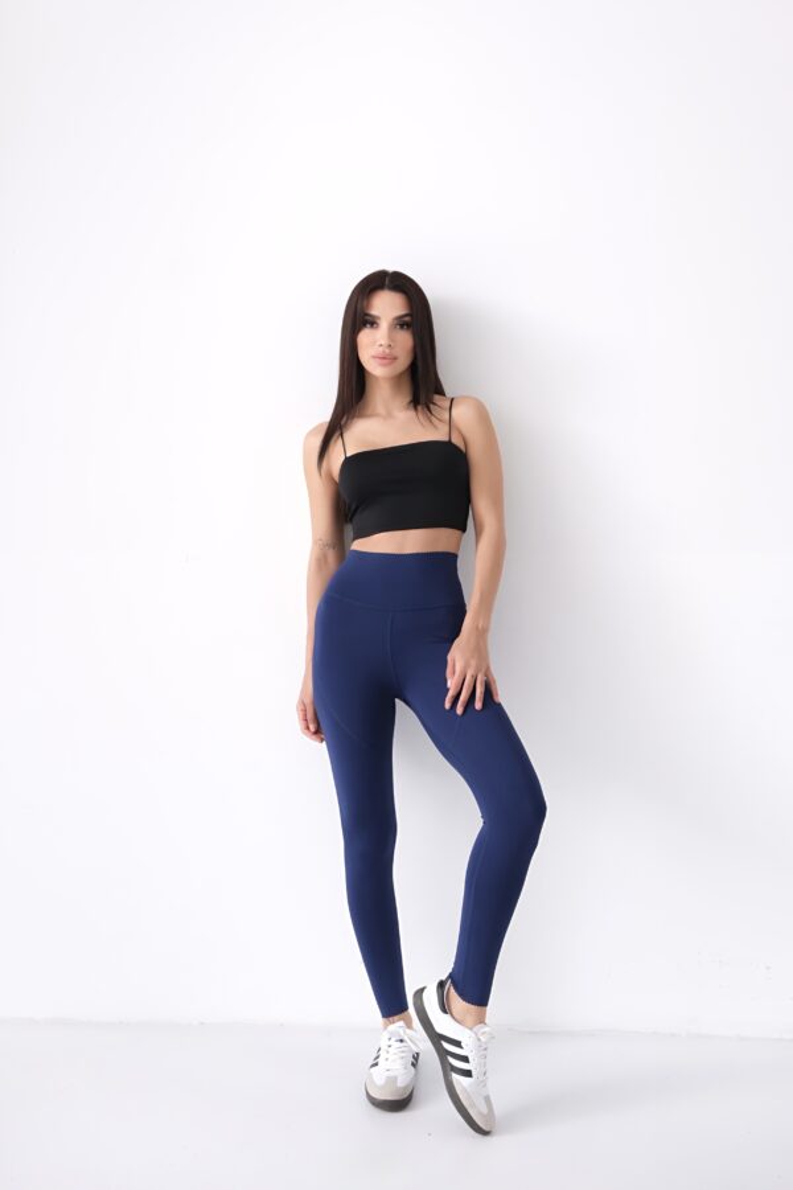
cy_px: 595
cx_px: 396
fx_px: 1090
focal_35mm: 33
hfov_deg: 40.0
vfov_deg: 57.2
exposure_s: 1/60
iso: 2500
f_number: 5.6
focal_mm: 22.3
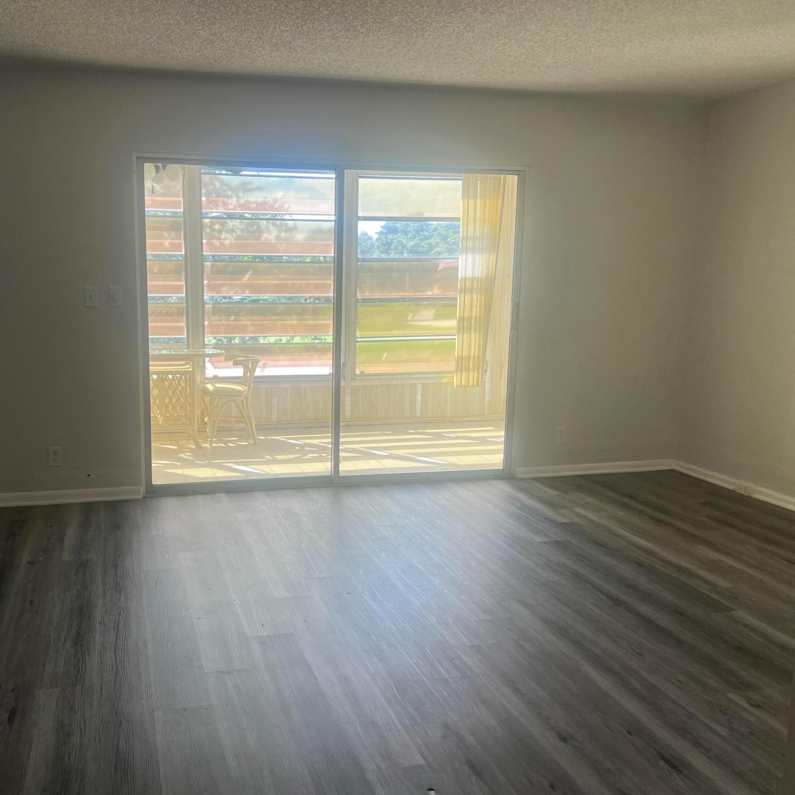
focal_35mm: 31
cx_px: 297
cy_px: 400
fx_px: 805
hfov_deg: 52.0
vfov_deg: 52.5
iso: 50
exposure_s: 1/120
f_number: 1.5
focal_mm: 5.7
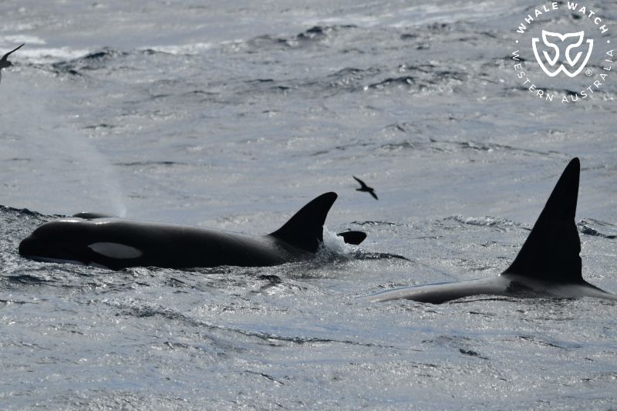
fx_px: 6168
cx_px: 308
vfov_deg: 3.8
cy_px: 206
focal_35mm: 360
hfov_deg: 5.7
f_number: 6
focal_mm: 360
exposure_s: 1/8000
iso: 450
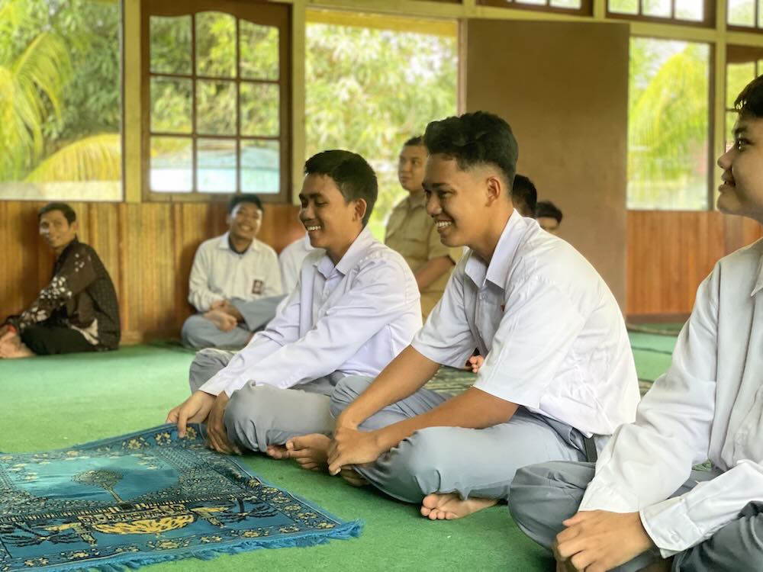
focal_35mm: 52
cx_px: 382
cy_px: 286
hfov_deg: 36.8
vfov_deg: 28.0
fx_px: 1146
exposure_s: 1/122
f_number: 2
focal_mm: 6
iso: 200
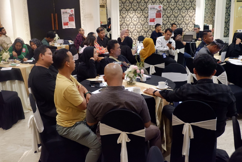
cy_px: 81
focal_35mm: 38
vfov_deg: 35.1
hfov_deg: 50.7
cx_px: 121
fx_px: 255
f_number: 4.4
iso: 6400
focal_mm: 25.6
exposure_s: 1/80
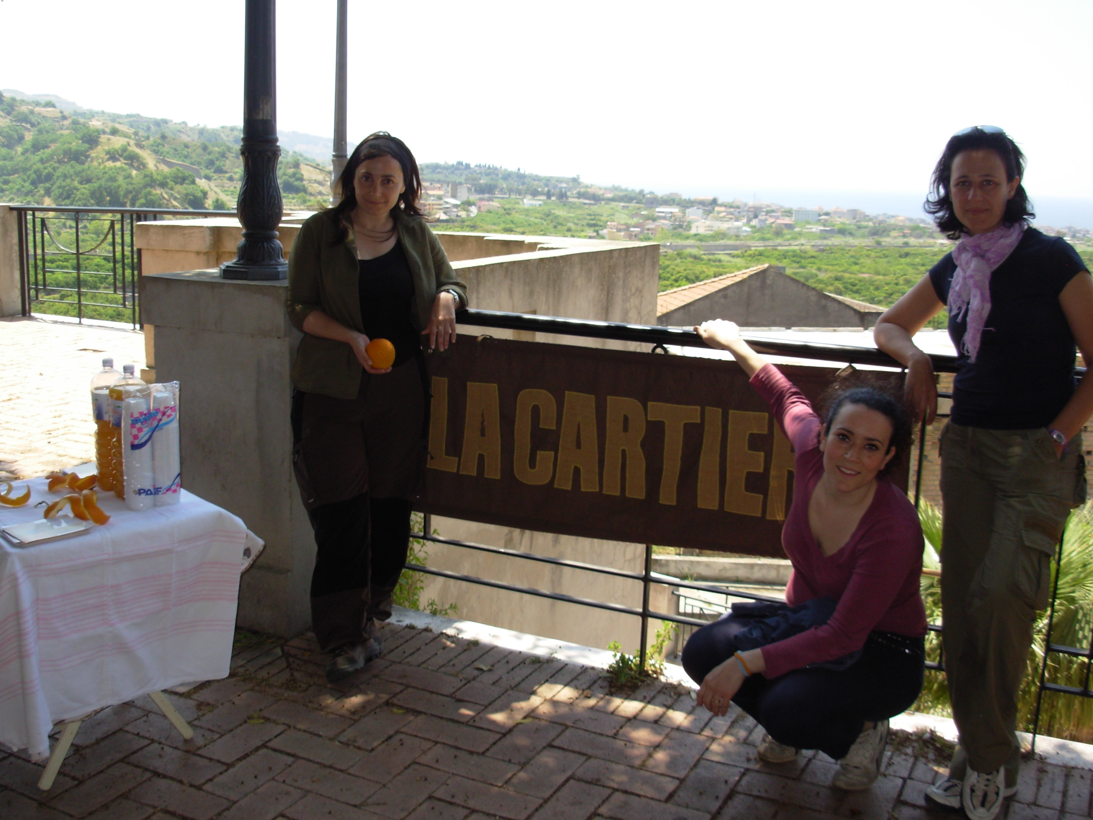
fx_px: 1200
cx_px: 546
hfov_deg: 49.0
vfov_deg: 37.7
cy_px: 410
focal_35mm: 38
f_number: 2.9
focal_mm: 6.3
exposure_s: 1/406
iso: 50
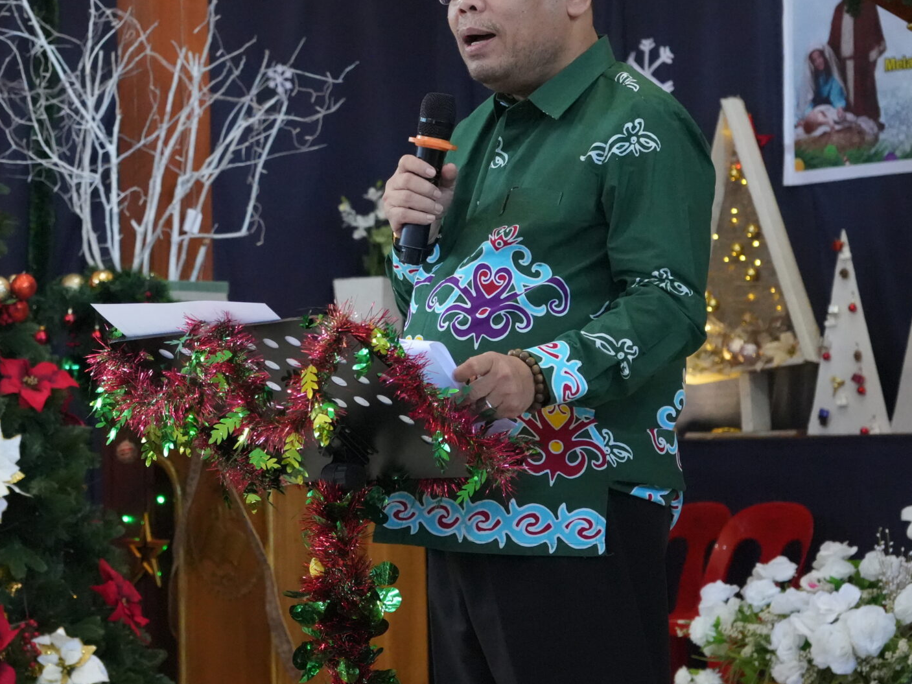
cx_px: 263
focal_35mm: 105
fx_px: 2766
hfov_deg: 18.6
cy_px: 214
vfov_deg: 14.1
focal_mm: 60
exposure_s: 1/200
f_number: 5.6
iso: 12800
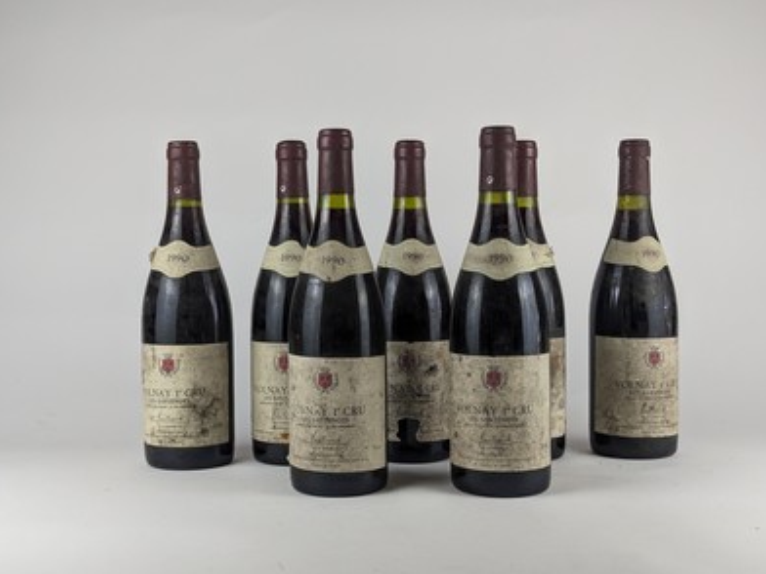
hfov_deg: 38.9
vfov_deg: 29.7
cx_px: 385
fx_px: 1084
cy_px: 290
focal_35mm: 49
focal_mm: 6.81
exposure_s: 1/282
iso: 105
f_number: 1.85
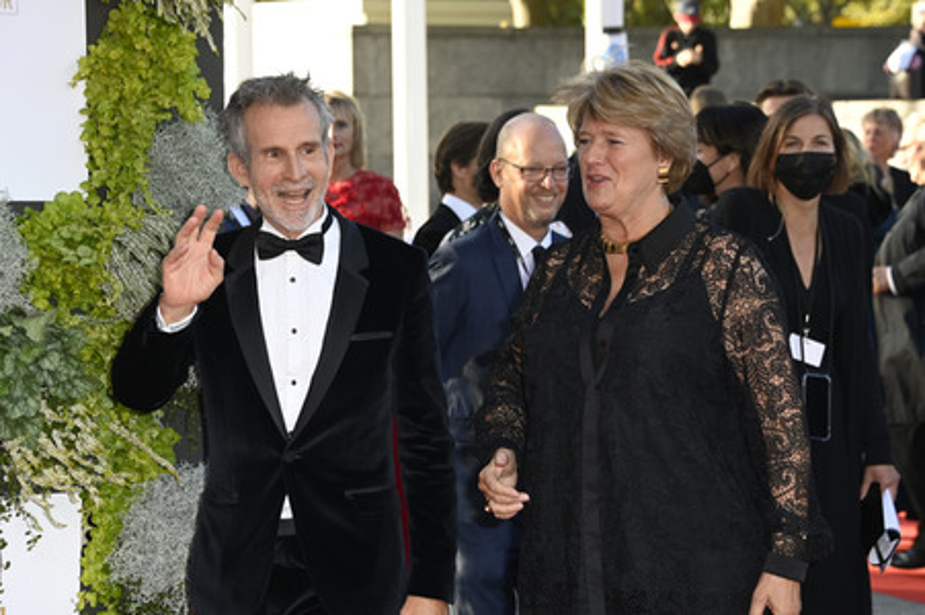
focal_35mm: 105
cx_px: 462
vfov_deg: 13.0
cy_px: 308
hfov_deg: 19.5
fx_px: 2696
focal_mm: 105
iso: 400
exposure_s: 1/200
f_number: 6.3
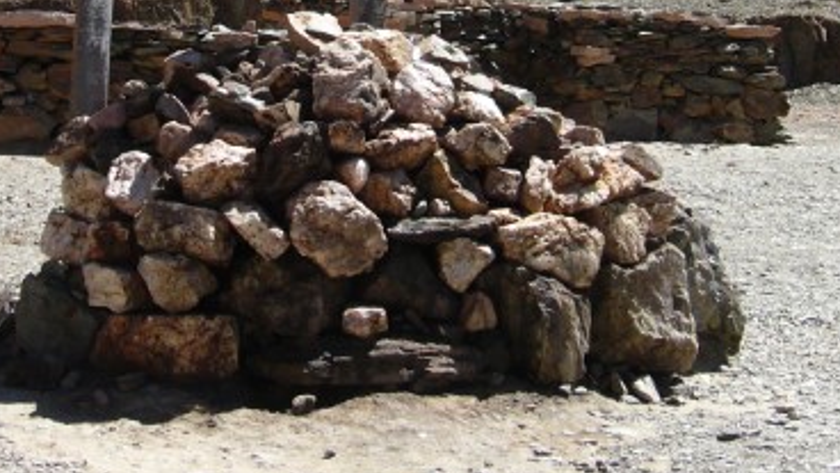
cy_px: -131
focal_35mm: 94
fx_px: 2094
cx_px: 364
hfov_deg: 22.7
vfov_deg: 12.5
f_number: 9.7
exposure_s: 1/250
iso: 200
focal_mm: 8.8
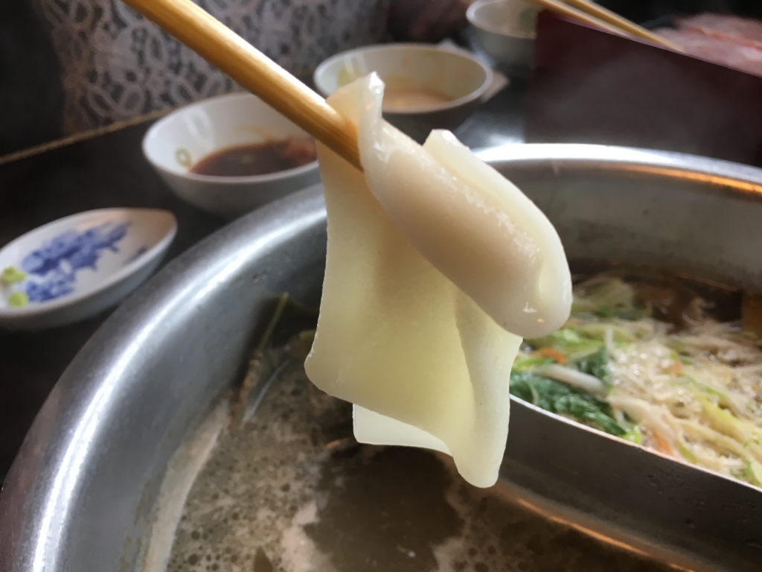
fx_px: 638
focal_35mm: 29
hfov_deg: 61.7
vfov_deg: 48.2
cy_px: 286
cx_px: 381
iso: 32
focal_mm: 4.15
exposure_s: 1/33
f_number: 2.2
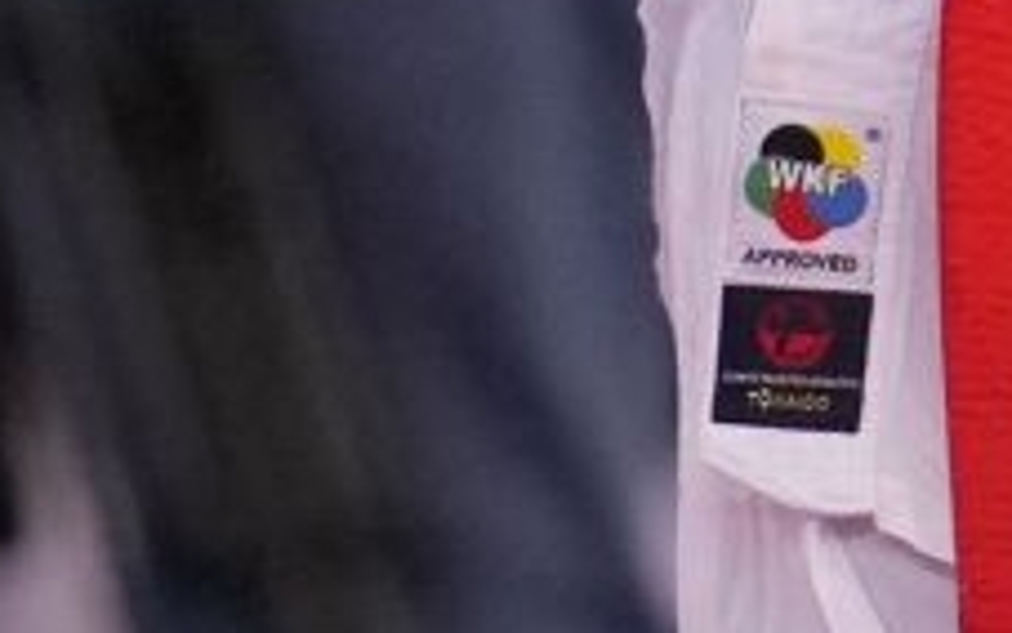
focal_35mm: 2421
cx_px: 1895
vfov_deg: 0.5
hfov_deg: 0.9
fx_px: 66788
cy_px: -1239
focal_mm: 200
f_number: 2.8
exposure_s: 1/1000
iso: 2500
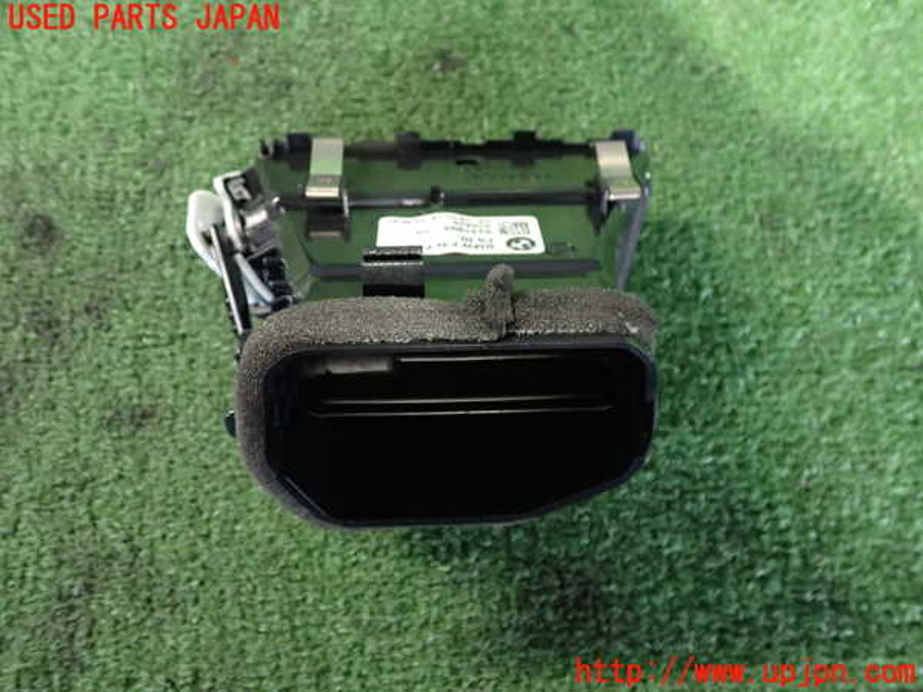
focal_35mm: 30
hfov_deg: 60.0
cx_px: 462
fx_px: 800
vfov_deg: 46.8
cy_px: 346
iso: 800
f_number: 2.3
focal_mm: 5.4
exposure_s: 1/20
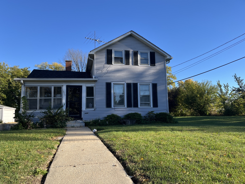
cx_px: 122
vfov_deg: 53.1
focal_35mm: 26
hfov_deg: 67.3
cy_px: 92
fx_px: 184
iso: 50
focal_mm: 5.1
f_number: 1.6
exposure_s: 1/1294
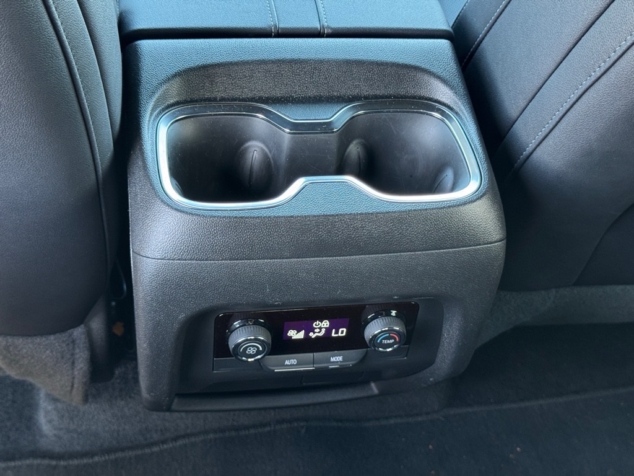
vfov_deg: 30.3
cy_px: 238
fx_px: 879
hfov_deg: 39.7
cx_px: 317
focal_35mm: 48
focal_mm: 6.76
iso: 200
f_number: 1.78
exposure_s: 1/60
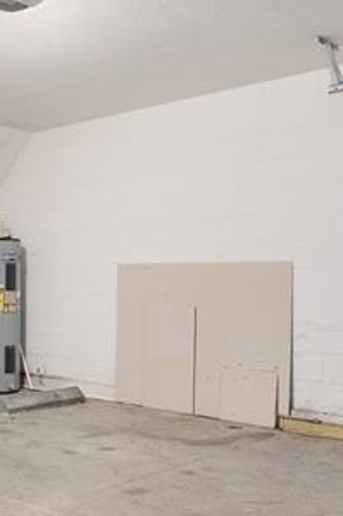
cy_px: 283
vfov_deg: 41.1
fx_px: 687
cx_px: -48
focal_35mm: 48
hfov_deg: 25.7
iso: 400
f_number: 7.1
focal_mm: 14
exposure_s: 2
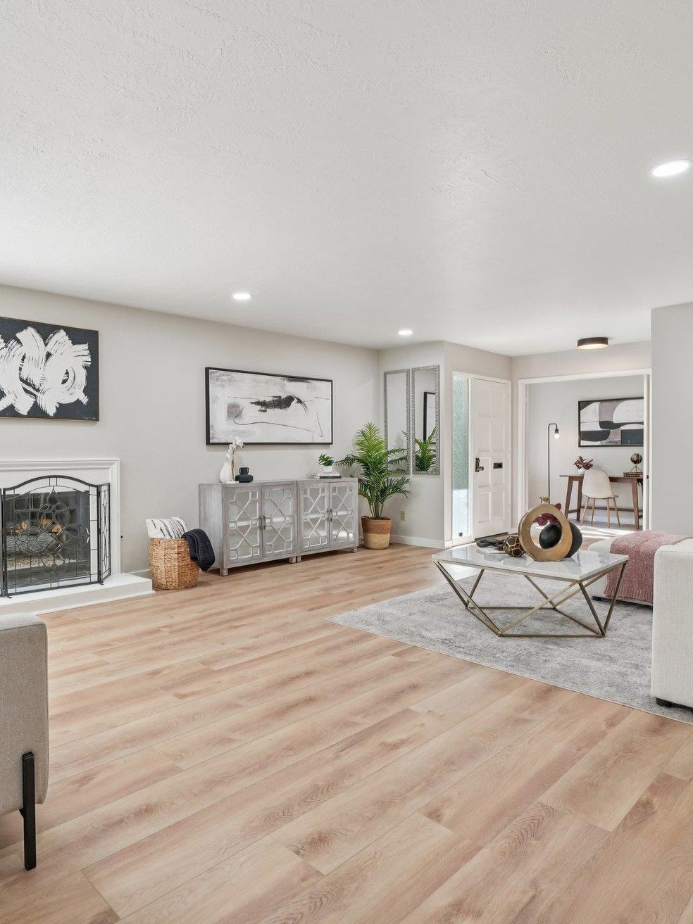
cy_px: 460
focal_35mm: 21
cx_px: 270
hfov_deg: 62.7
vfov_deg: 79.0
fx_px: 561
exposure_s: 1/30
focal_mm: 14
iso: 640
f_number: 8
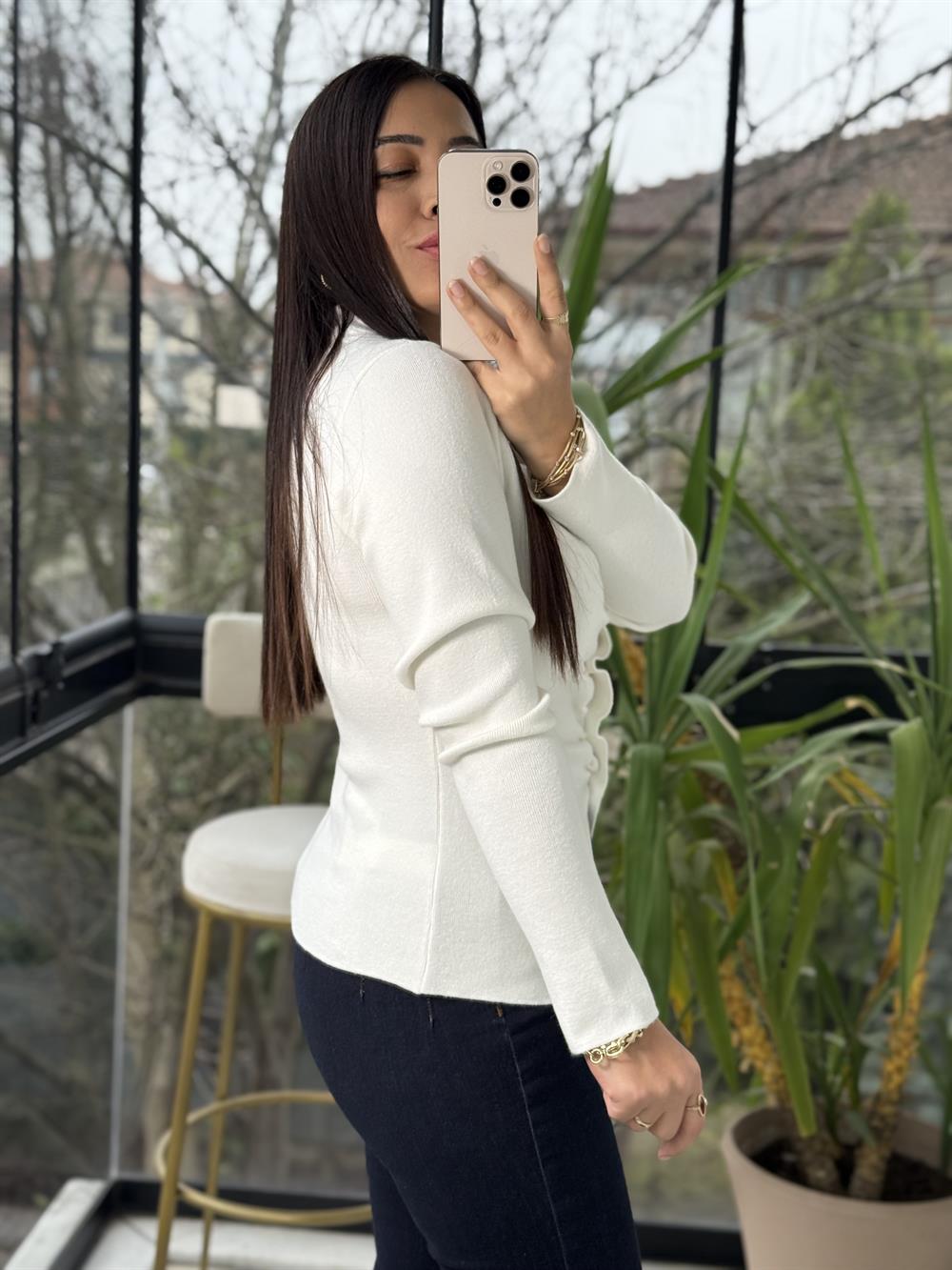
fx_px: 1760
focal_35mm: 48
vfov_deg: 39.7
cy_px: 635
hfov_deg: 30.3
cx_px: 476
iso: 80
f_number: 1.78
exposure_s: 1/254
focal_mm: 6.76
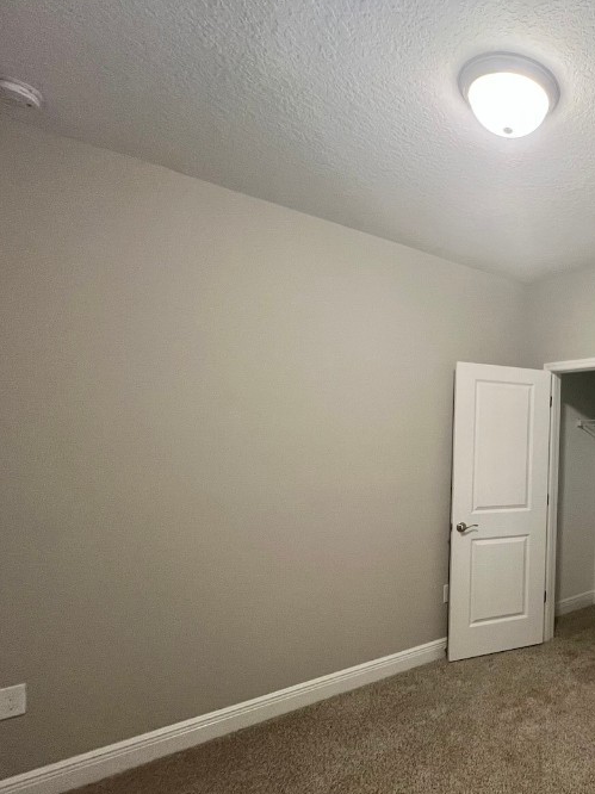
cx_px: 572
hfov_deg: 54.1
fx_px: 459
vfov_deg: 81.4
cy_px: 446
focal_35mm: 20
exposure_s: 1/60
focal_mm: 1.57
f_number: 1.8
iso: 320
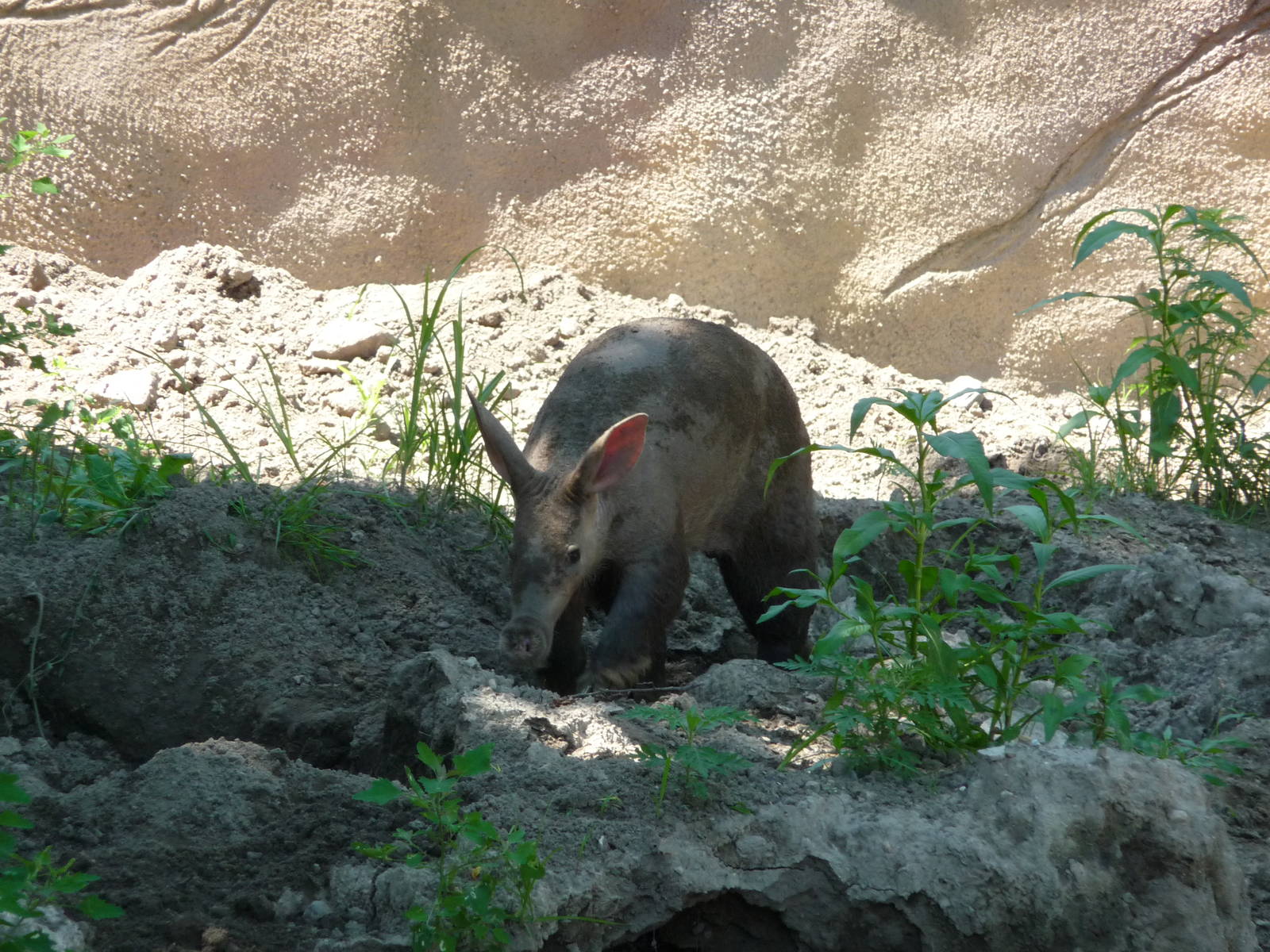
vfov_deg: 5.3
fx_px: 10273
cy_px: 476
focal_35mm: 280
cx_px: 635
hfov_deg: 7.1
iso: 200
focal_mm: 47
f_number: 4.9
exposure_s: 1/125
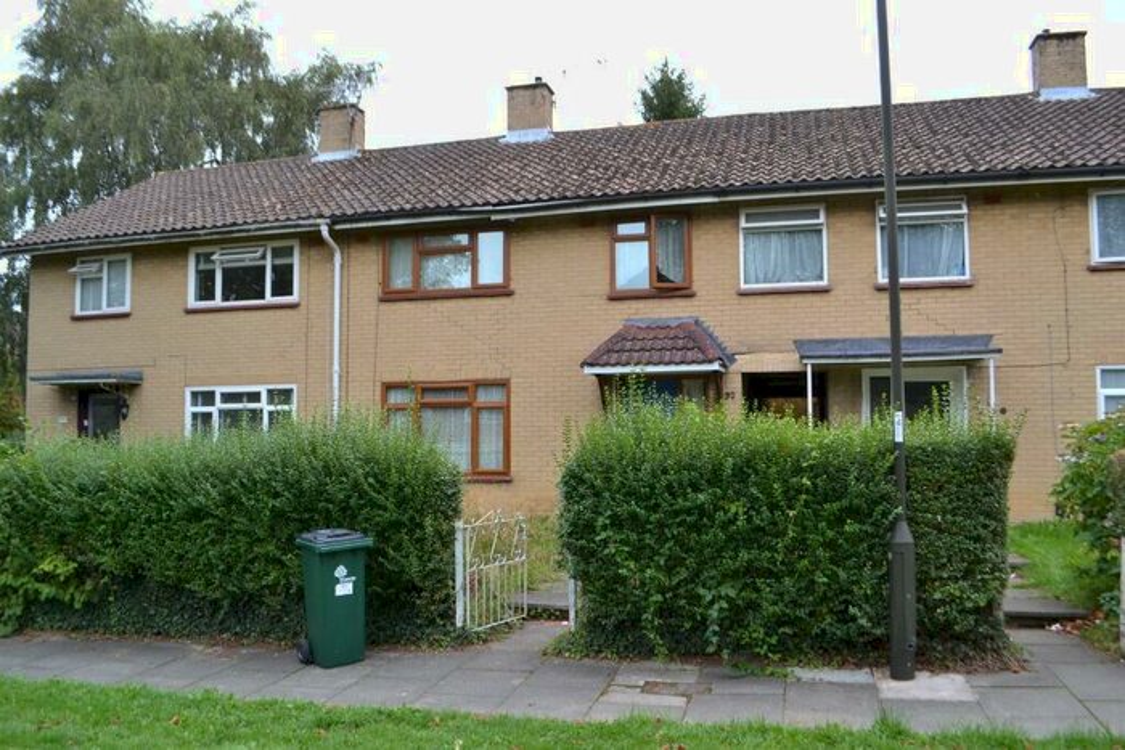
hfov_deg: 67.4
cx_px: 562
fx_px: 844
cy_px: 375
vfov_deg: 47.9
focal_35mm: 27
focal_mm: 18
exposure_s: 1/125
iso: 100
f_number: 5.6
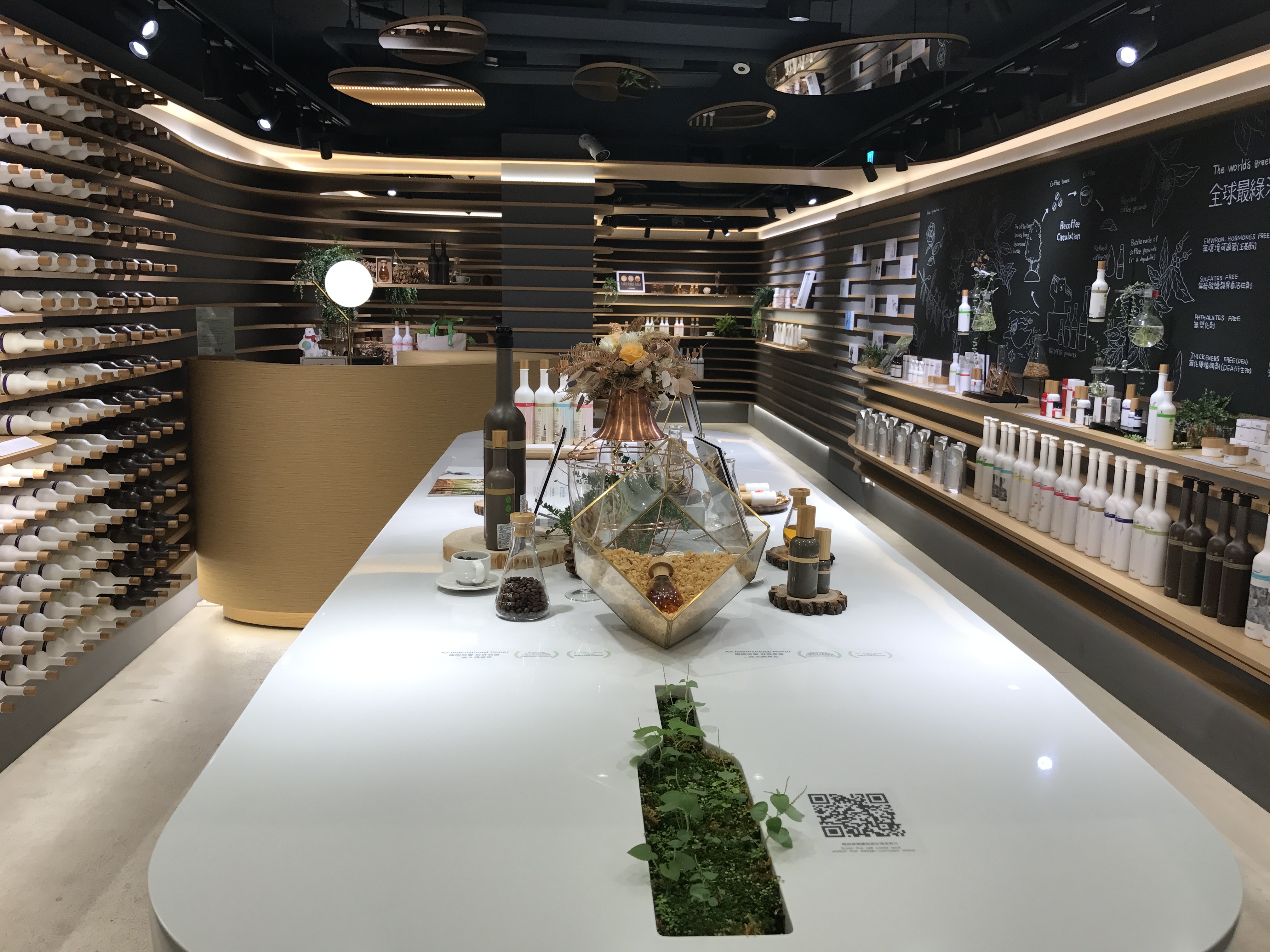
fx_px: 1027
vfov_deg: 49.7
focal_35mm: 28
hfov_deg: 63.4
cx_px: 635
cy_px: 476
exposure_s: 1/120
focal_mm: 3.99
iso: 32
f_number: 1.8
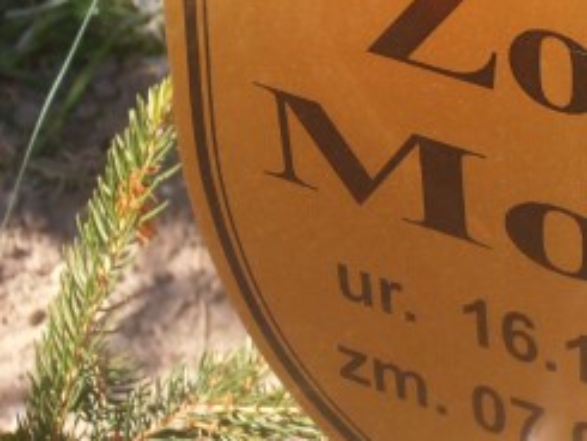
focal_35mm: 149
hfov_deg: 13.0
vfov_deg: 9.9
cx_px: 628
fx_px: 2528
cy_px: 103
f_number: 4.5
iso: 80
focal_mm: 10.04
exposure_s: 1/200
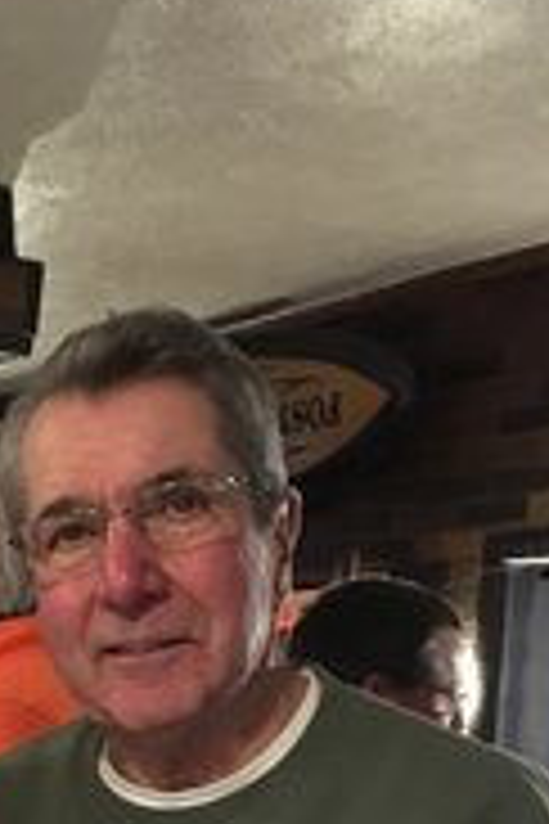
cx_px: -99
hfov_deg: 19.5
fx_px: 1510
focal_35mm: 66
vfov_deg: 28.5
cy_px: 833
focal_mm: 4.15
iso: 1000
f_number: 2.2
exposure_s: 1/15
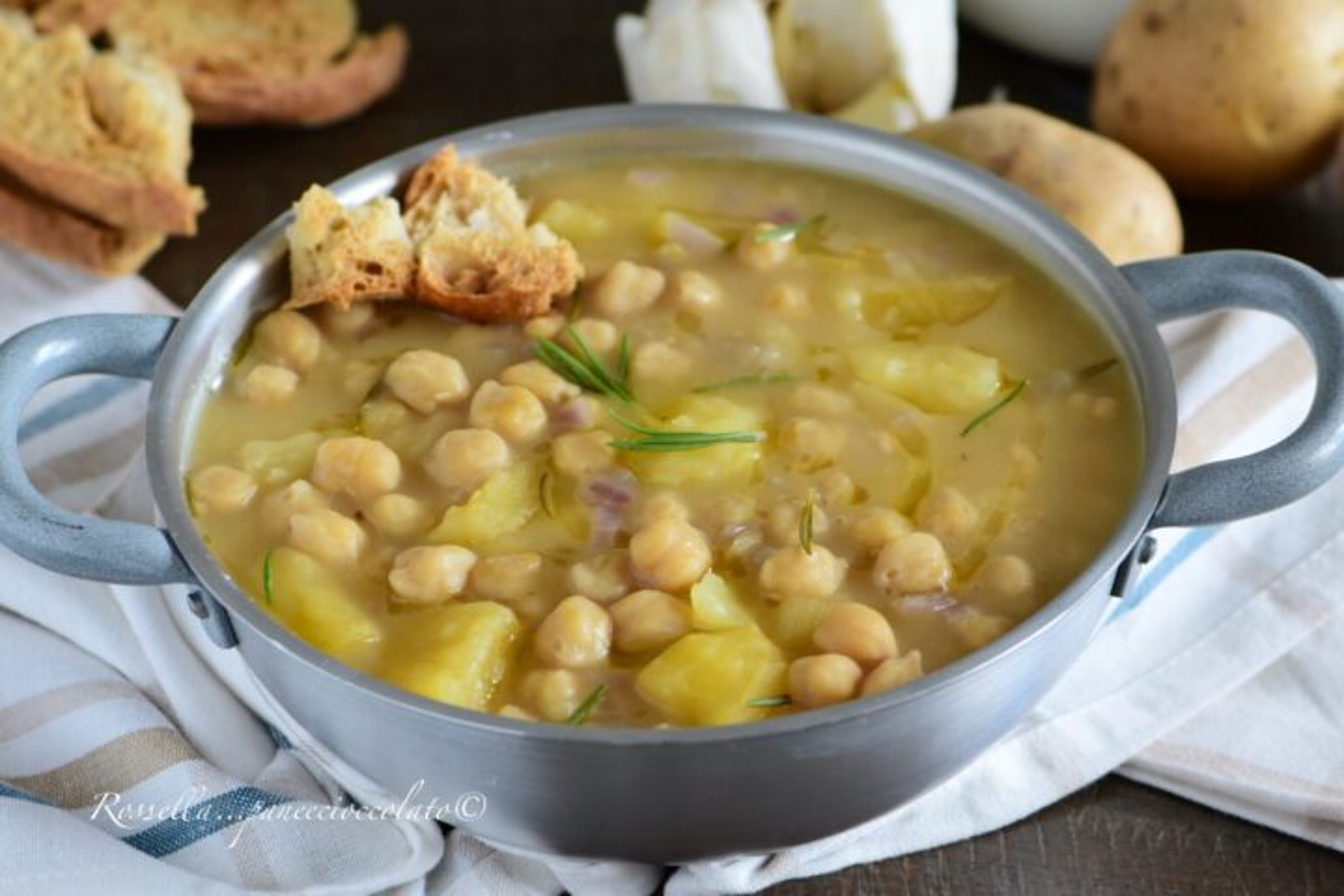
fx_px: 5880
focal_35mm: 158
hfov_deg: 13.0
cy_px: 448
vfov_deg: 8.7
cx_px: 672
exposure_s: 1/60
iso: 500
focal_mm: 105
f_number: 5.6
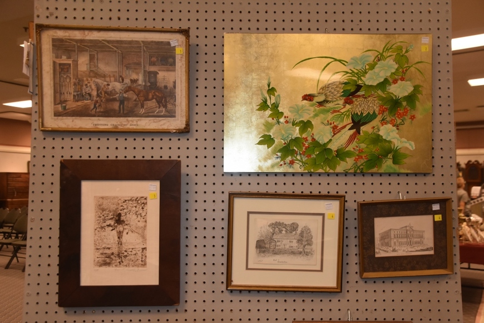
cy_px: 162
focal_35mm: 33
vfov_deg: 40.0
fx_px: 444
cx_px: 242
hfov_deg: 57.2
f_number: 3.5
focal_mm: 22
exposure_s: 1/60
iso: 1100
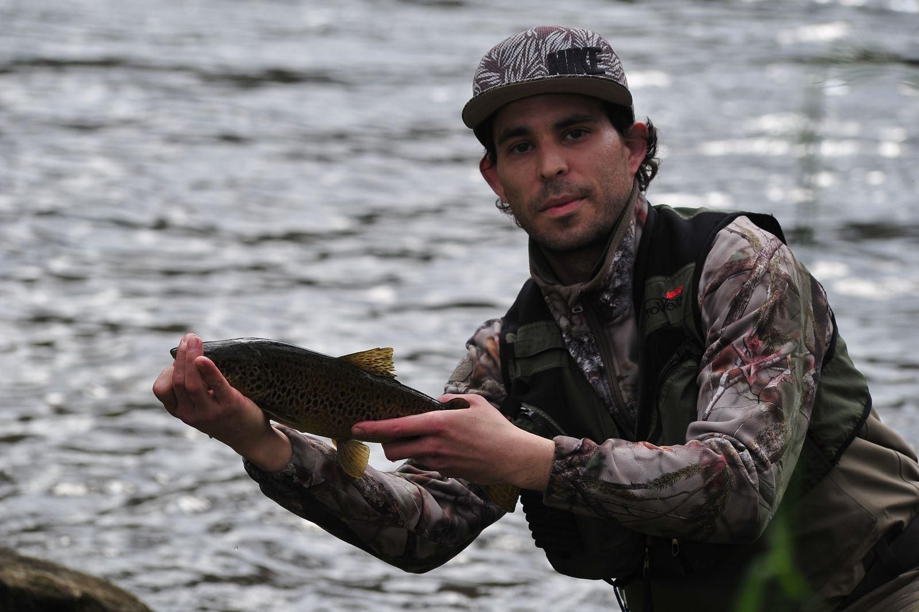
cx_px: 460
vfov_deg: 4.6
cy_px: 306
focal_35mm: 300
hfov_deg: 6.9
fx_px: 7654
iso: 400
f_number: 7.1
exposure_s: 1/400
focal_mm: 300
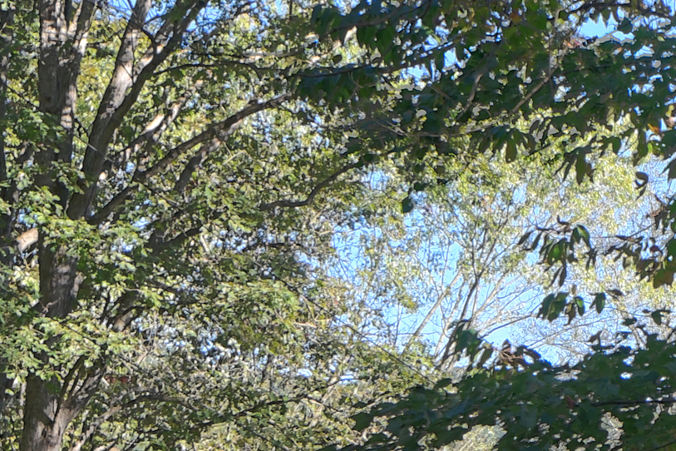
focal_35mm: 136
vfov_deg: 10.0
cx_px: 904
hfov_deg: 14.4
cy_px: 389
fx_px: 2554
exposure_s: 1/320
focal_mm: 24
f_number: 4.5
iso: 640
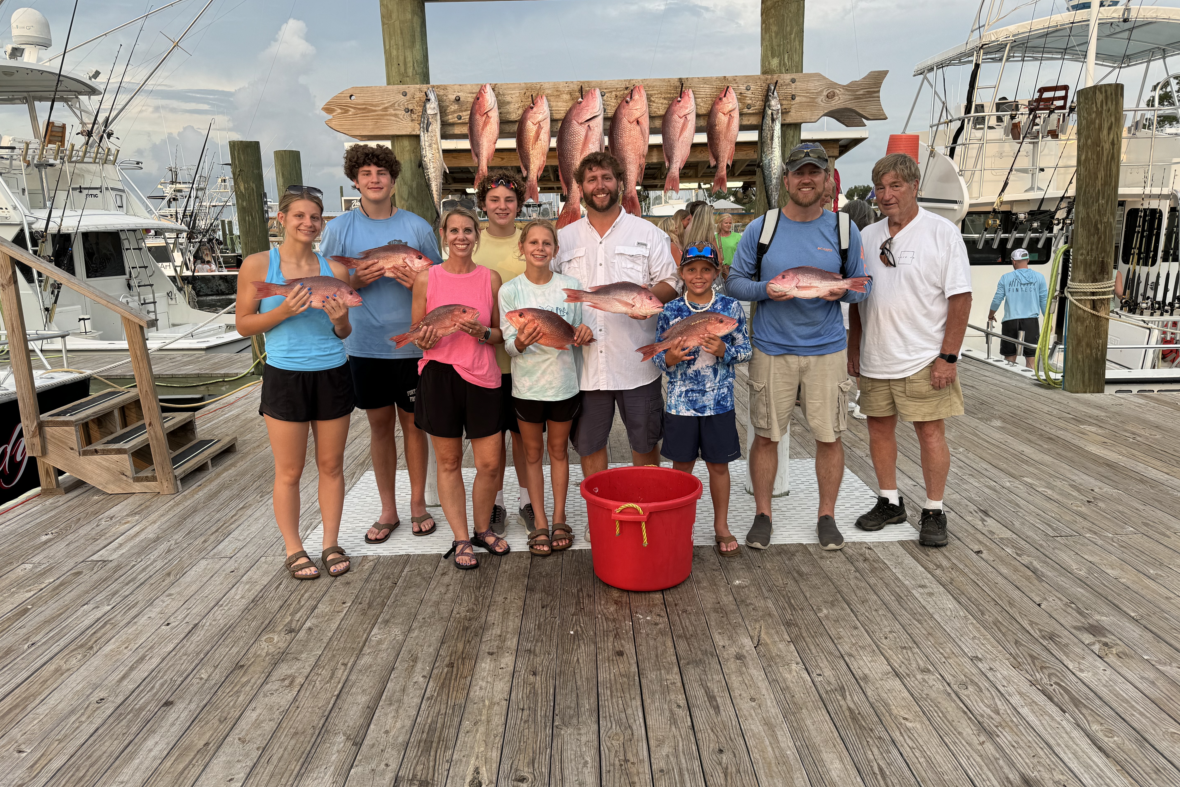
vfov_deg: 51.3
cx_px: 589
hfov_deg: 71.5
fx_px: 819
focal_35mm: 25
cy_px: 400
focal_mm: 6.76
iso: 80
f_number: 1.78
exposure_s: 1/318
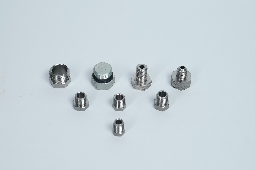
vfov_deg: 18.2
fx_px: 531
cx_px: 128
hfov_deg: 27.0
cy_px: 85
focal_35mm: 75
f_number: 4.5
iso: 320
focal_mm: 50
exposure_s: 1/160
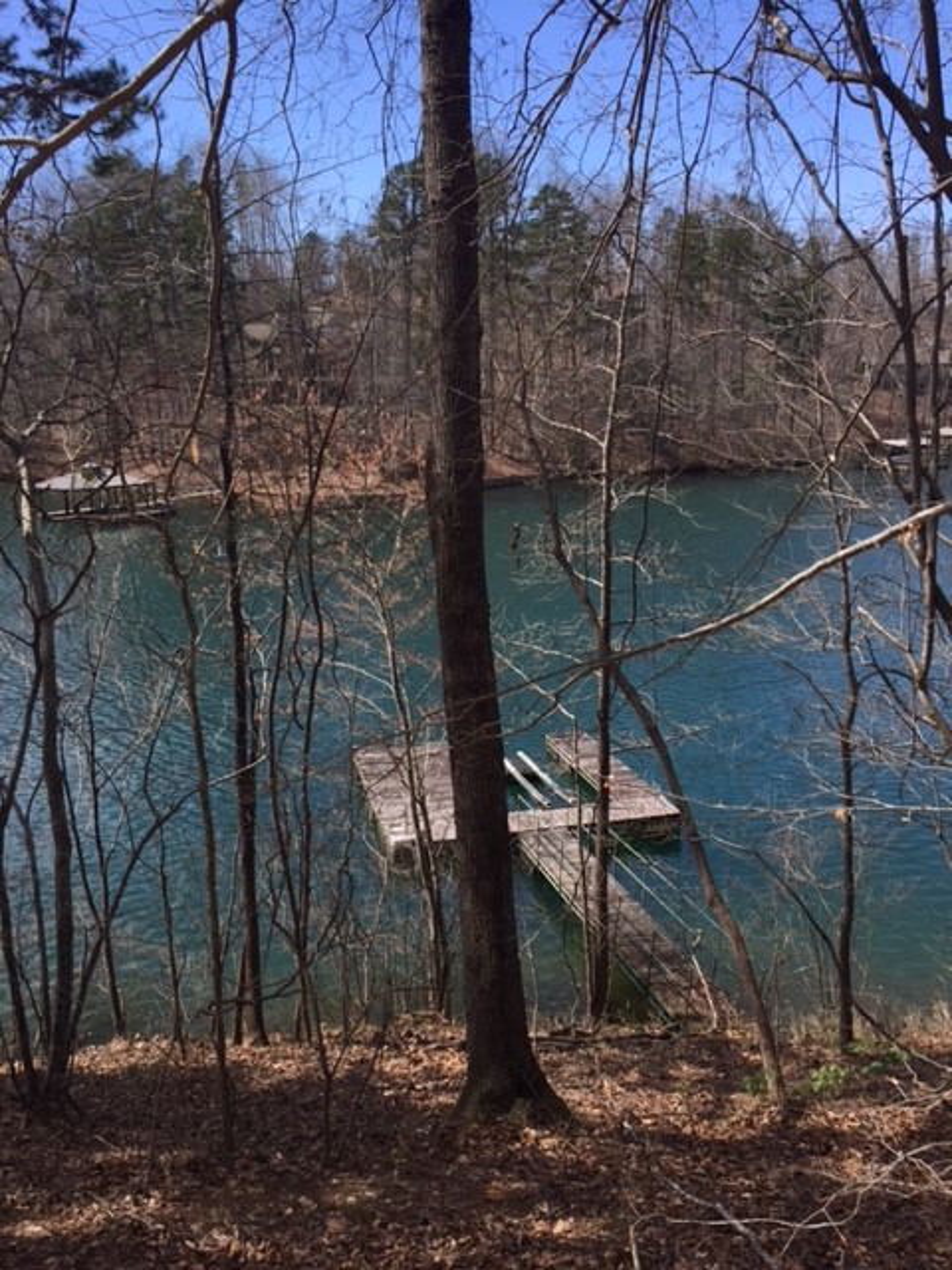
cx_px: 476
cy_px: 635
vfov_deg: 61.7
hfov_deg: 48.2
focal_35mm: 29
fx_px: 1063
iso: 32
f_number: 2.2
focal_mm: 4.15
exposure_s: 1/989
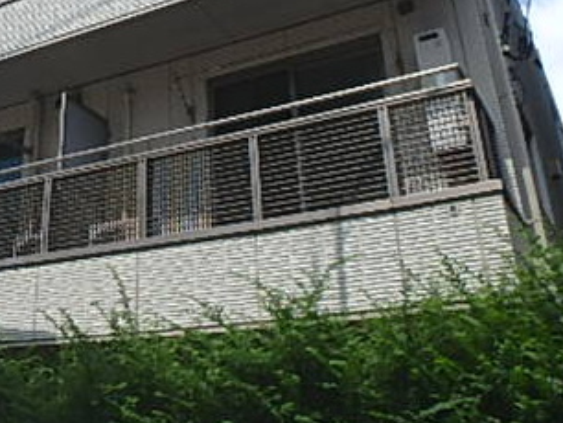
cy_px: 93
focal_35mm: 48
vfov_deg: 29.7
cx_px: 72
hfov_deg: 37.4
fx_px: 781
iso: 125
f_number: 3.5
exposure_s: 1/1000
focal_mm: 3.7
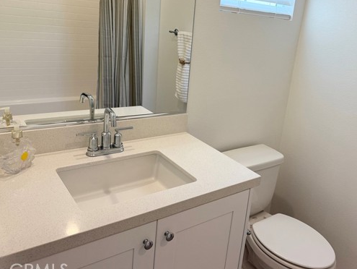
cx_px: 219
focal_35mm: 31
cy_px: 107
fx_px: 320
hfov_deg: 57.7
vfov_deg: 45.2
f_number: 1.78
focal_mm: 6.76
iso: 160
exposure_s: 1/236
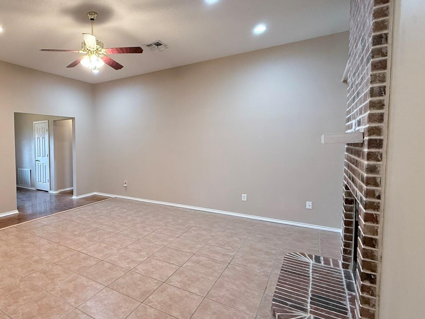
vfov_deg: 63.4
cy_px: 157
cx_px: 114
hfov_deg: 74.2
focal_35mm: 21
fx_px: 258
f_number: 2.2
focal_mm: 2.22
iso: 500
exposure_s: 1/120
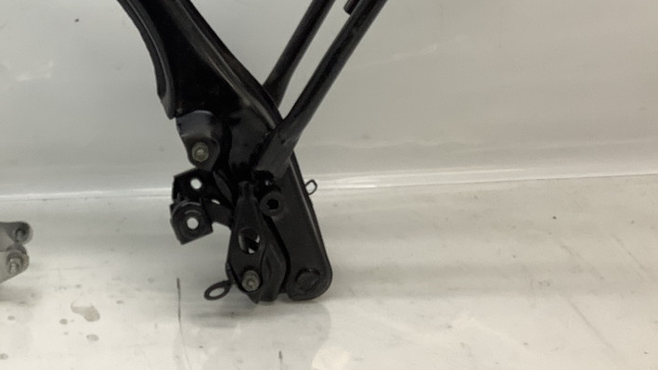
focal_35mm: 61
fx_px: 1064
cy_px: -19
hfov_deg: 33.3
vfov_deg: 19.1
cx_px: 128
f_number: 2.4
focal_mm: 3.3
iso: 32
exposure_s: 1/120
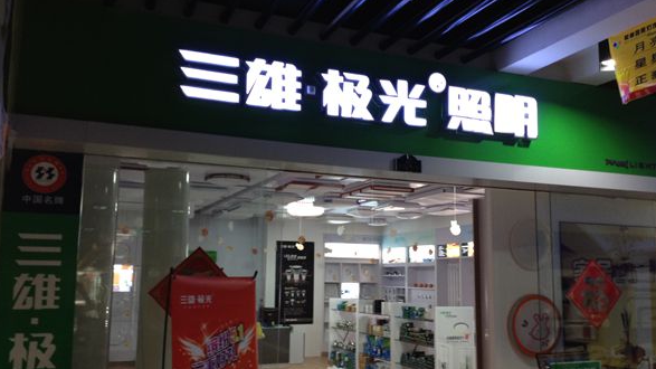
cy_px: 193
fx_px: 678
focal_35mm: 39
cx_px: 329
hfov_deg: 51.6
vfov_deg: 30.4
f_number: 2.4
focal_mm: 4.28
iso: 125
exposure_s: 1/20
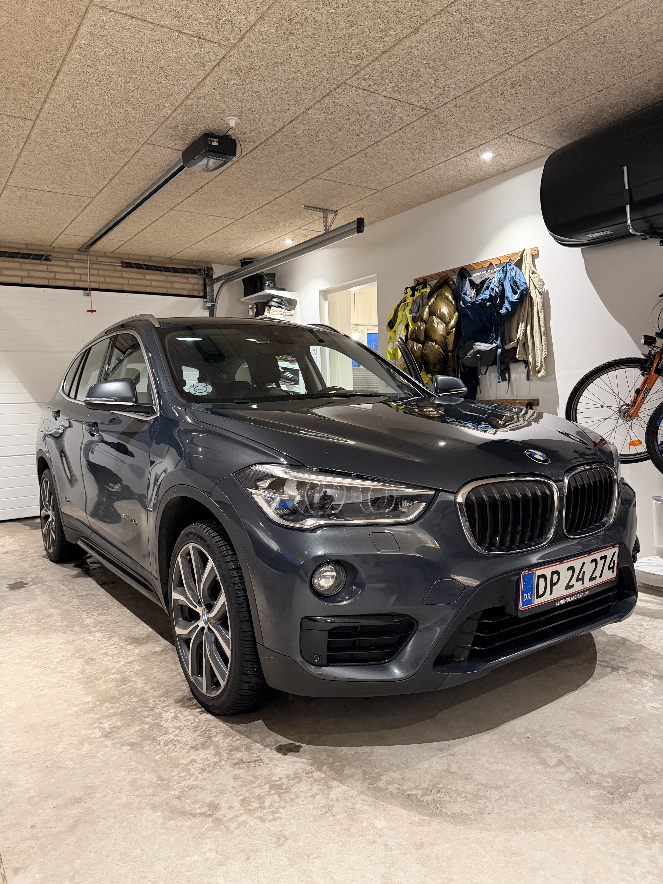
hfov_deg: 56.8
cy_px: 442
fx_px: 613
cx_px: 332
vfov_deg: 71.6
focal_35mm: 24
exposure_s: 1/50
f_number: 1.78
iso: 640
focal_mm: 6.76
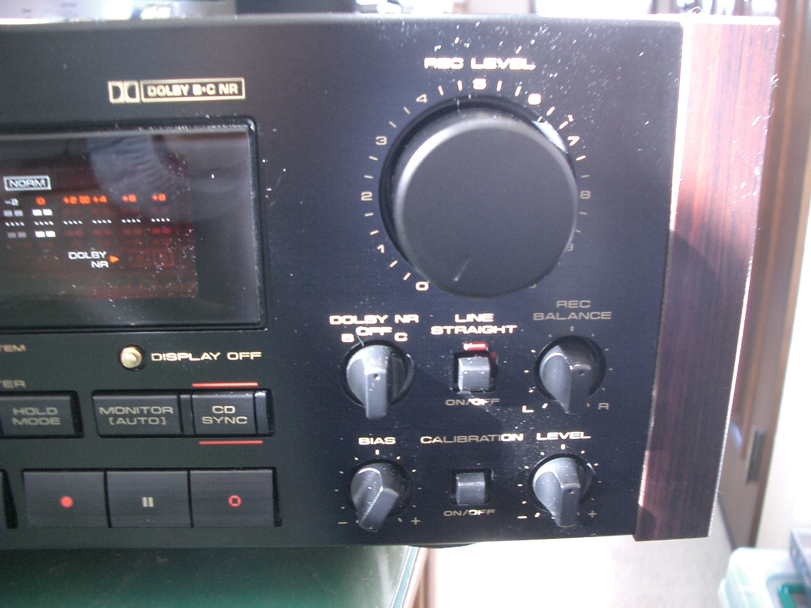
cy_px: 304
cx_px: 406
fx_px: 820
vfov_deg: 40.7
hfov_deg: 52.6
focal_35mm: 35
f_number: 2.6
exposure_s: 1/8
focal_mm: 5.8
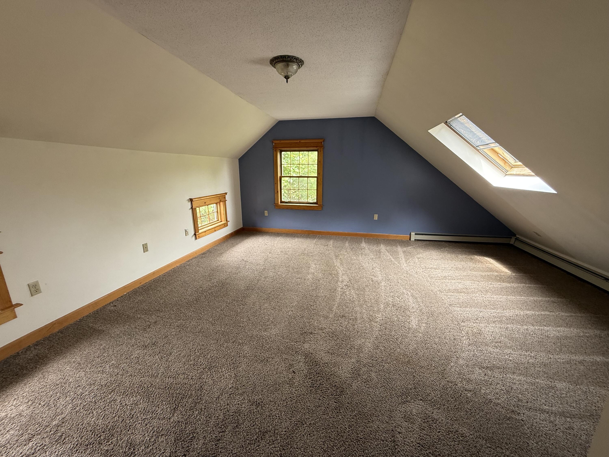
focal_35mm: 14
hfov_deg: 102.1
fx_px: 246
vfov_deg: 85.7
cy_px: 228
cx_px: 304
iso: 160
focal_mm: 2.22
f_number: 2.2
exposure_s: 1/99
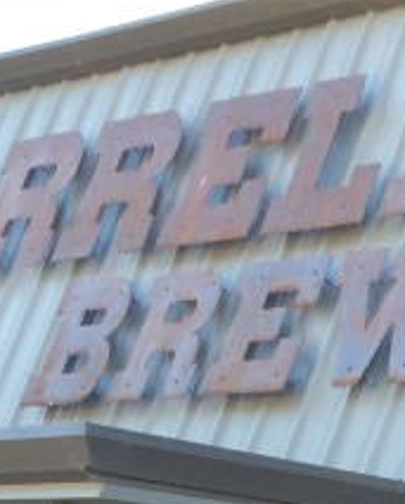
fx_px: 2033
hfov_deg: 10.3
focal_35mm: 136
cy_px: 781
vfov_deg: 13.3
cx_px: 876
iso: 40
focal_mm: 4.15
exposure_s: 1/120
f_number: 2.2
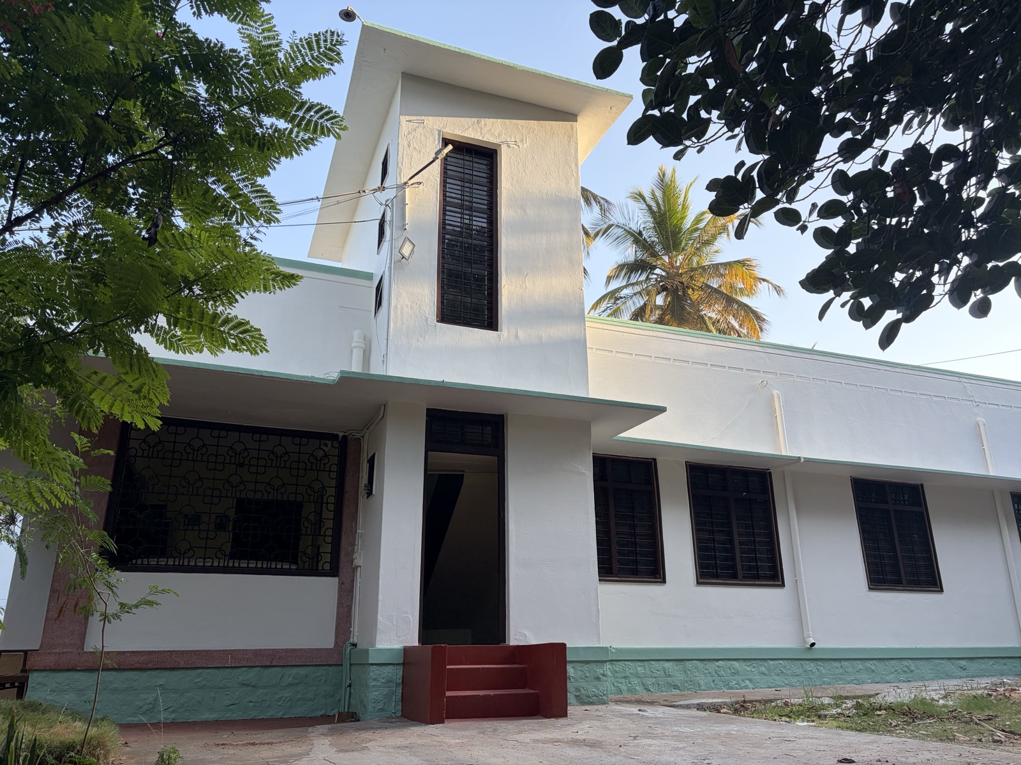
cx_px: 510
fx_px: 767
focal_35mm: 26
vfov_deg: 53.1
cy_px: 382
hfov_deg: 67.3
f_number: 1.6
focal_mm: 5.96
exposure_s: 1/635
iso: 64
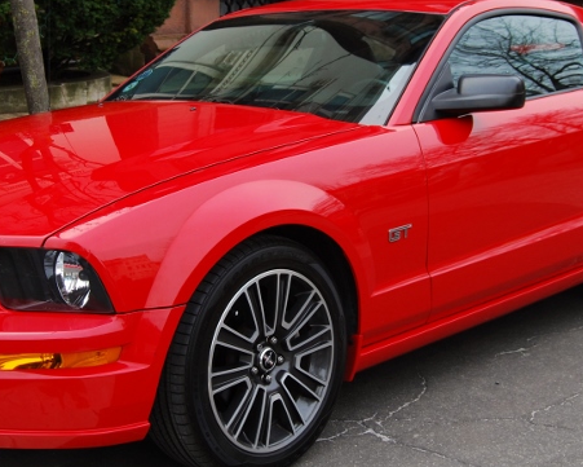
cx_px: 249
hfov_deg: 29.1
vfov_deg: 23.5
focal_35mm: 65
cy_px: 190
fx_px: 1122
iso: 200
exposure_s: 1/200
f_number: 7.1
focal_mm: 26
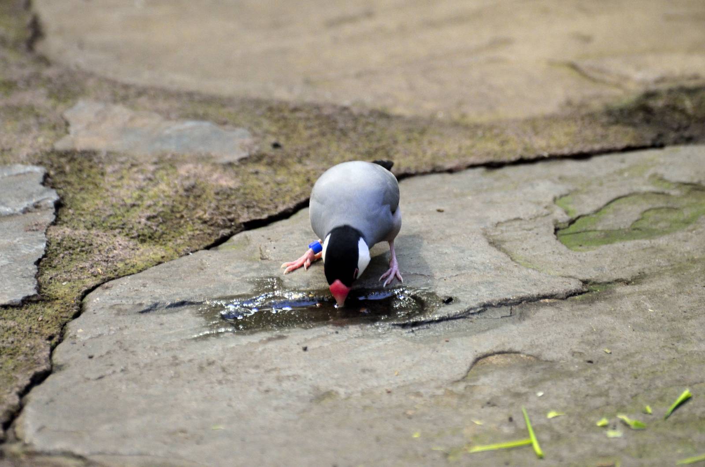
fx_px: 8795
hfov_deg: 4.6
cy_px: 234
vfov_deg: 3.0
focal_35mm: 450
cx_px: 352
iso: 1600
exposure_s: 1/125
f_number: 5.6
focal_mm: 300
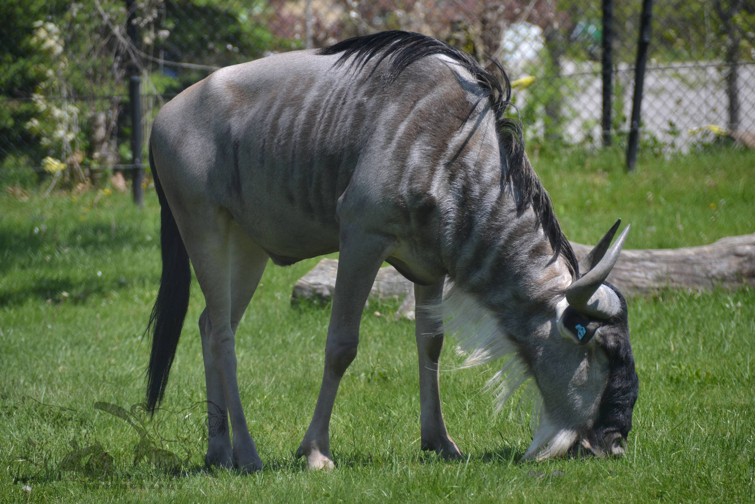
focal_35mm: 300
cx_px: 378
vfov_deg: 4.6
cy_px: 252
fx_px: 6292
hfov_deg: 6.9
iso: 400
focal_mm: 200
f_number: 5.6
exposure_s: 1/1000
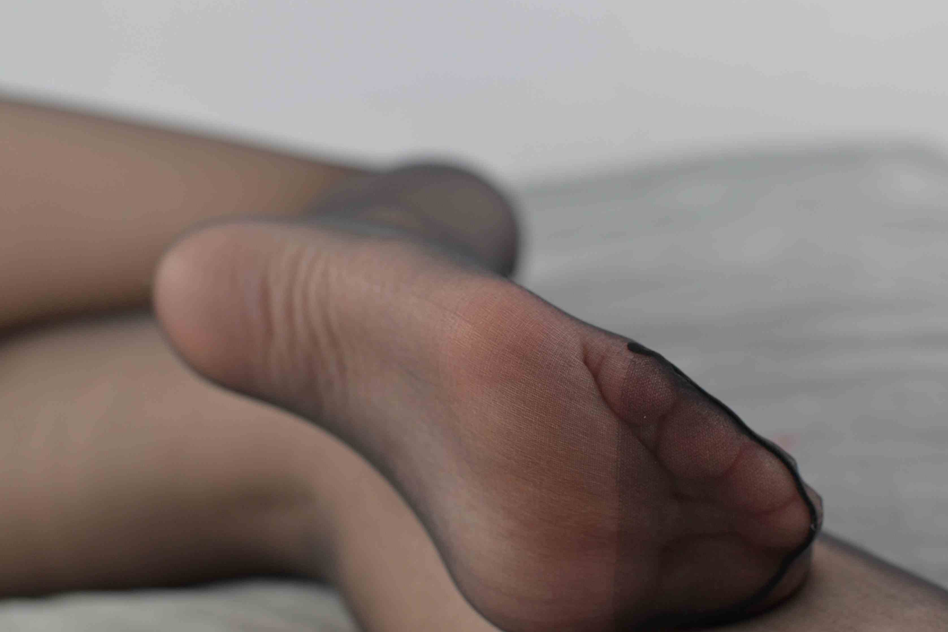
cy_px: 323
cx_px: 510
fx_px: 1264
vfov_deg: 28.1
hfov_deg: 41.1
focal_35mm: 48
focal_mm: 35
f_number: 4
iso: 640
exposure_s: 1/160
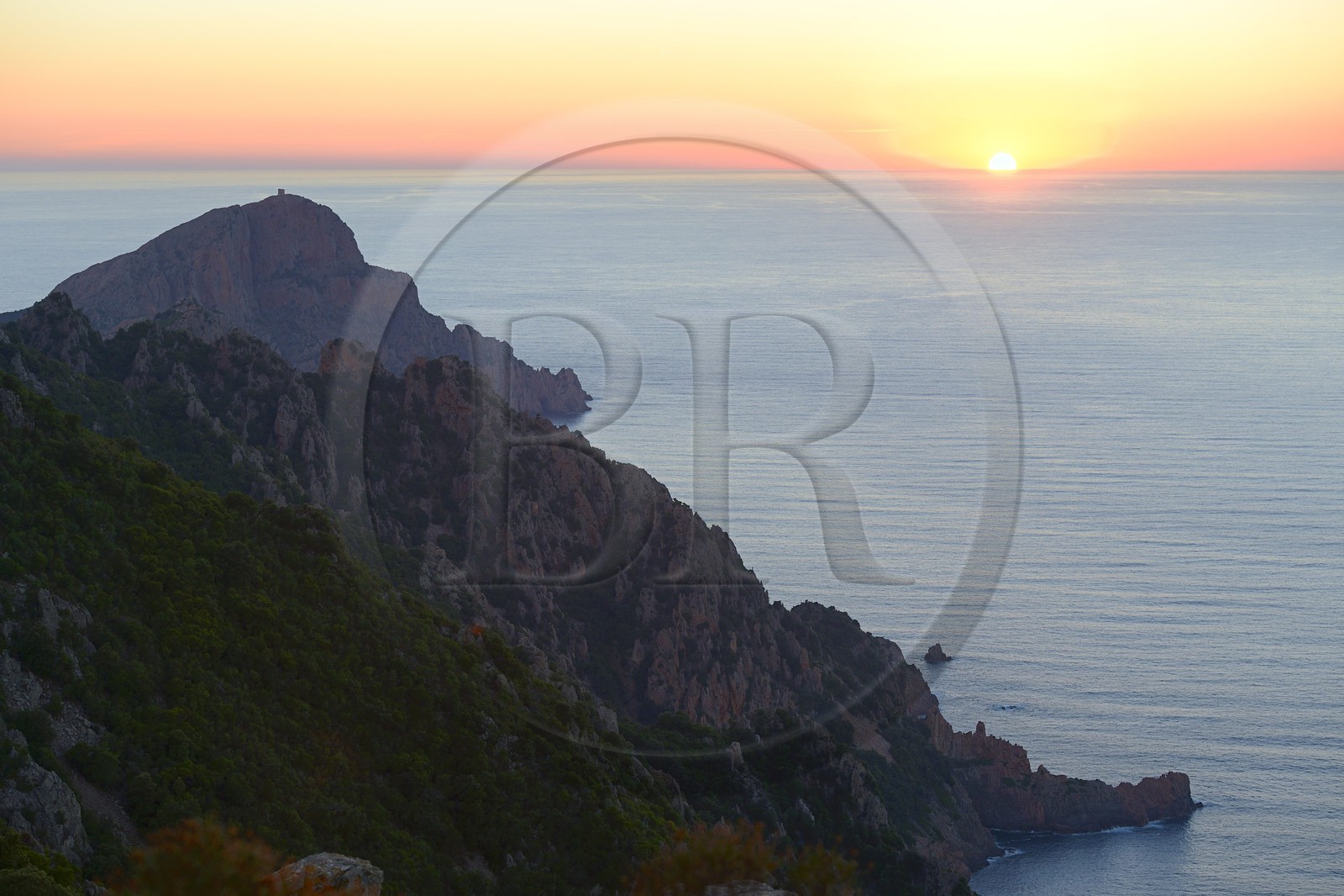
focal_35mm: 70
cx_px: 672
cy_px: 448
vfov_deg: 19.4
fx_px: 2613
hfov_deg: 28.8
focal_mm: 70
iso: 400
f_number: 5
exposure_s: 1/160
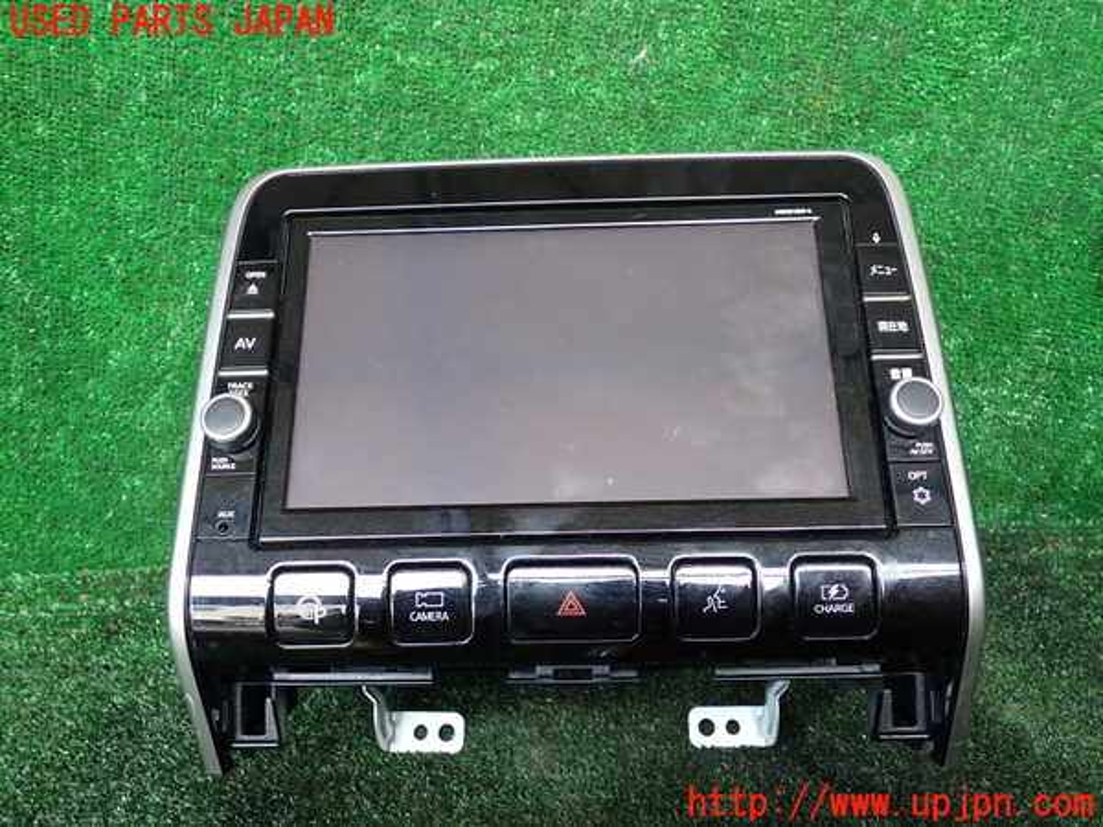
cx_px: 552
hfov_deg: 60.0
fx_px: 956
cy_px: 414
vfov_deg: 46.8
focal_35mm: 30
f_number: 2.3
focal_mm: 5.4
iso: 200
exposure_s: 1/60
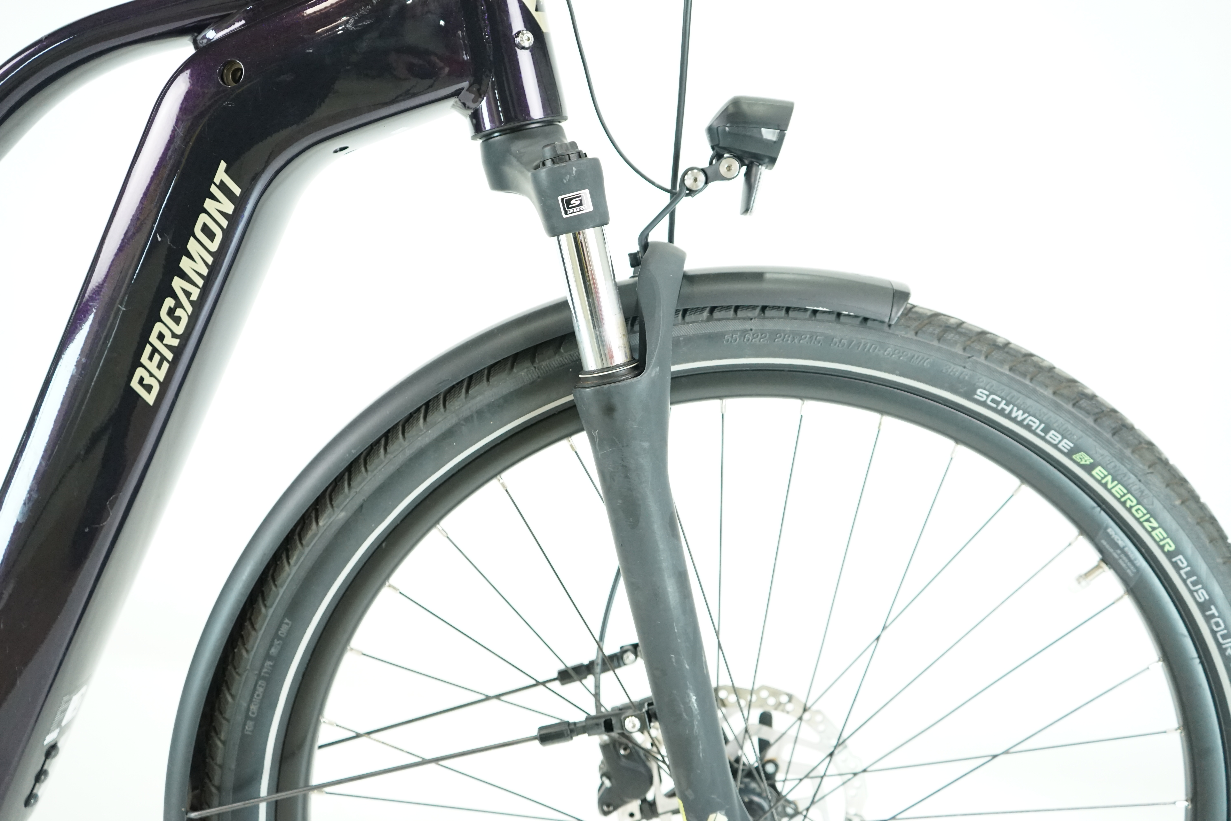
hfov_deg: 57.2
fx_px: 1128
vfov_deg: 40.0
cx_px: 616
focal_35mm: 33
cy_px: 410
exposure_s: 1/200
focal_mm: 33
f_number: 4
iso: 2500
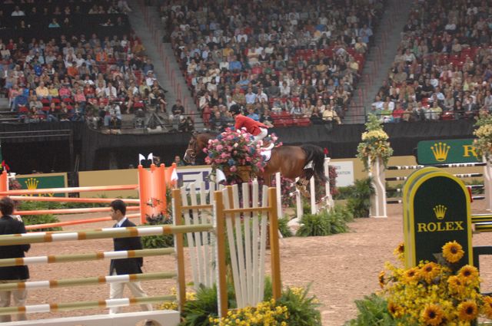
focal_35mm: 105
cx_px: 246
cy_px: 163
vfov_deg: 13.0
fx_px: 1433
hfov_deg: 19.5
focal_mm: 70
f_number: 2.8
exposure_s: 1/320
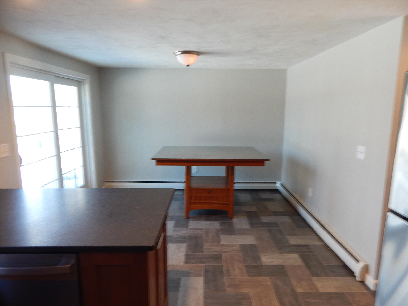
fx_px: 259
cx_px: 204
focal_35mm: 22
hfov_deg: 76.4
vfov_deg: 61.1
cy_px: 153
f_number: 3
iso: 180
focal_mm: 4
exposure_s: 1/30
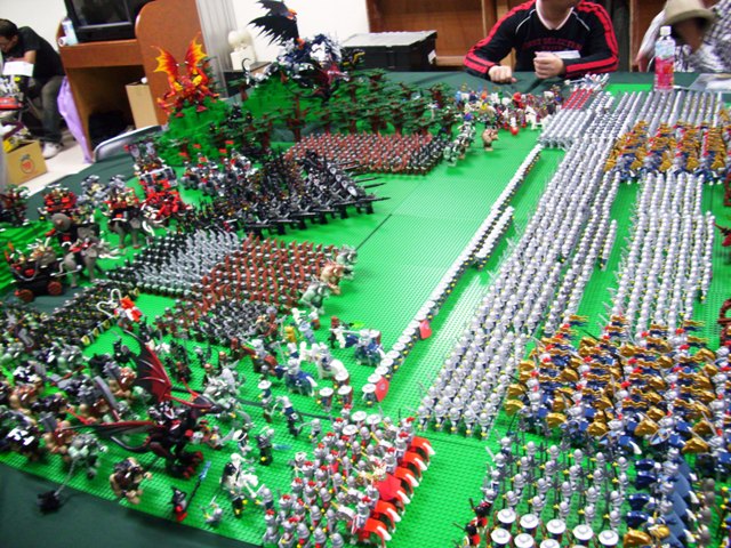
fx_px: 676
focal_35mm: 32
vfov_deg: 44.2
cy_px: 274
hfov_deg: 56.8
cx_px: 366
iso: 160
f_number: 2.9
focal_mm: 5.7
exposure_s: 1/13
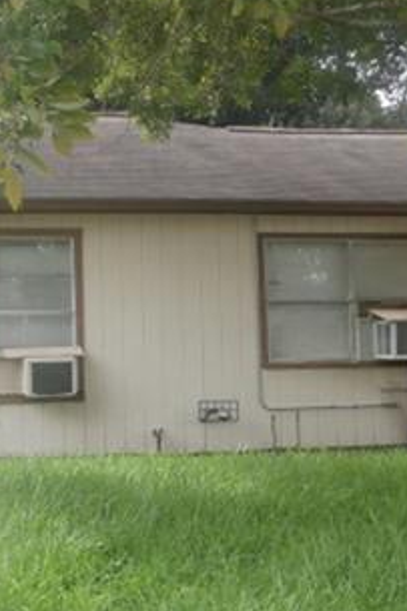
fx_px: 1409
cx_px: 140
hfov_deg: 16.4
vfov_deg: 24.4
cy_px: 232
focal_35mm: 83
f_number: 3.9
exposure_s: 1/200
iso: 100
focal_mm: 6.67
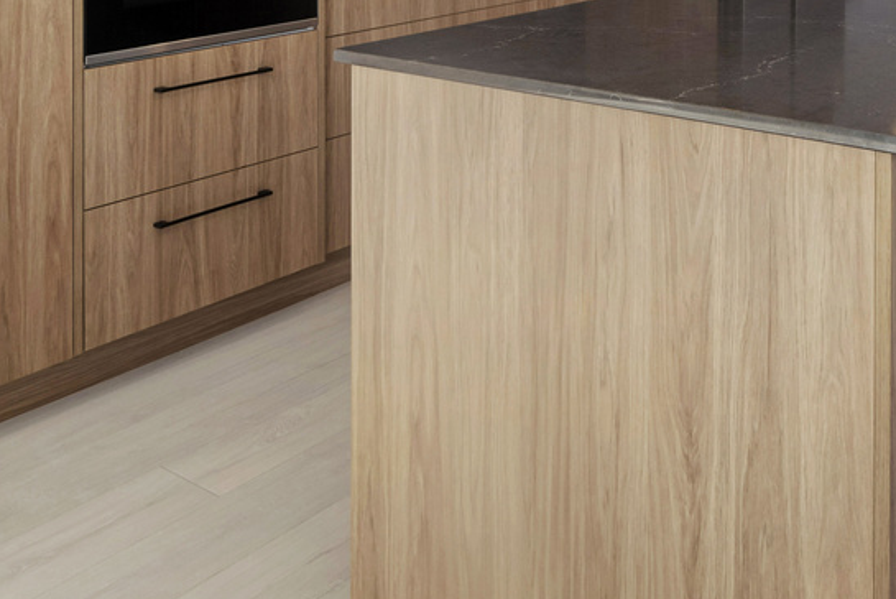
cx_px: 709
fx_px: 1096
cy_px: -151
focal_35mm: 44
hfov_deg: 42.6
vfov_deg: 26.5
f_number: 7.1
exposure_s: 1/50
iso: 800
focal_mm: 10
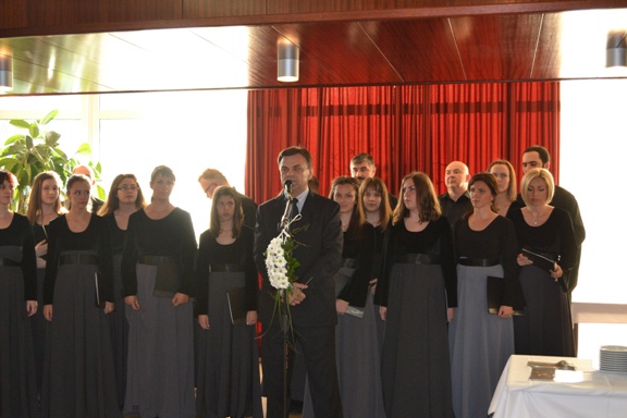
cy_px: 231
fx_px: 871
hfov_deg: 39.6
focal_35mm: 50
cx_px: 284
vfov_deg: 27.0
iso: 1400
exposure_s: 1/60
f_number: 4.5
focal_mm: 30
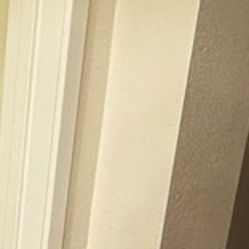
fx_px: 659
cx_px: -118
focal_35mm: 81
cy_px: 209
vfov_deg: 21.1
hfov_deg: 19.0
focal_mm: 2.22
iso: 400
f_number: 2.2
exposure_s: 1/60
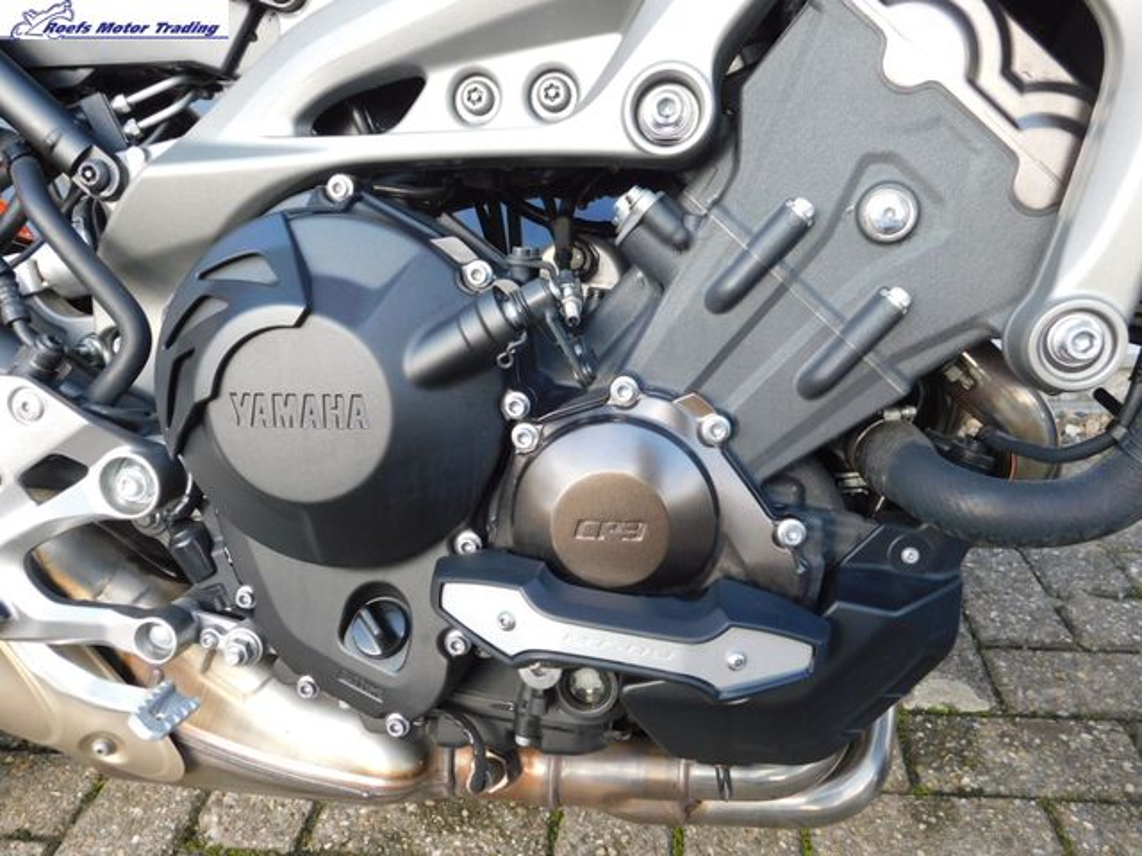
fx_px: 990
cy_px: 428
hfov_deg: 60.0
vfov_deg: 46.8
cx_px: 571
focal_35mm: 30
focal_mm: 5.3
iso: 125
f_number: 3.2
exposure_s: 1/100
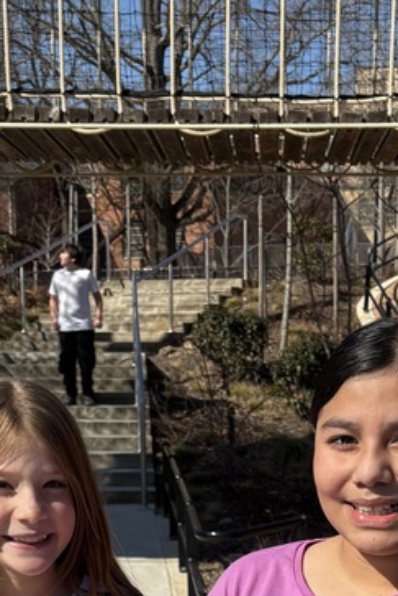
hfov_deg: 17.9
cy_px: 640
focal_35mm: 76
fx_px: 1259
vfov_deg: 24.9
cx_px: 244
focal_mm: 5.96
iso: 50
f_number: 1.6
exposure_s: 1/4608
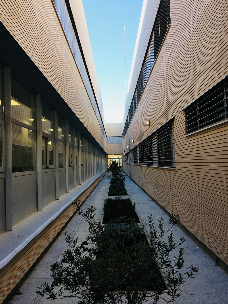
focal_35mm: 29
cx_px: 114
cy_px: 152
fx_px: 255
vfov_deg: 61.7
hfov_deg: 48.2
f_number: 2.2
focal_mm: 4.15
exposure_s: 1/209
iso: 25
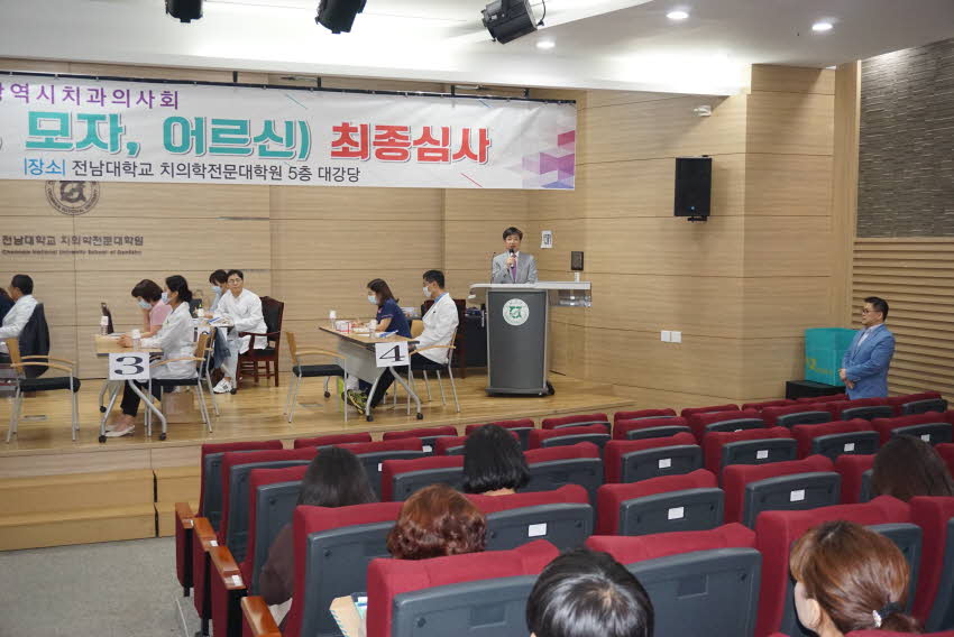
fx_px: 1034
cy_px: 318
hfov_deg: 49.5
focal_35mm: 39
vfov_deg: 34.3
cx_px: 477
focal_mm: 26
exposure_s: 1/160
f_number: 4.5
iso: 2500
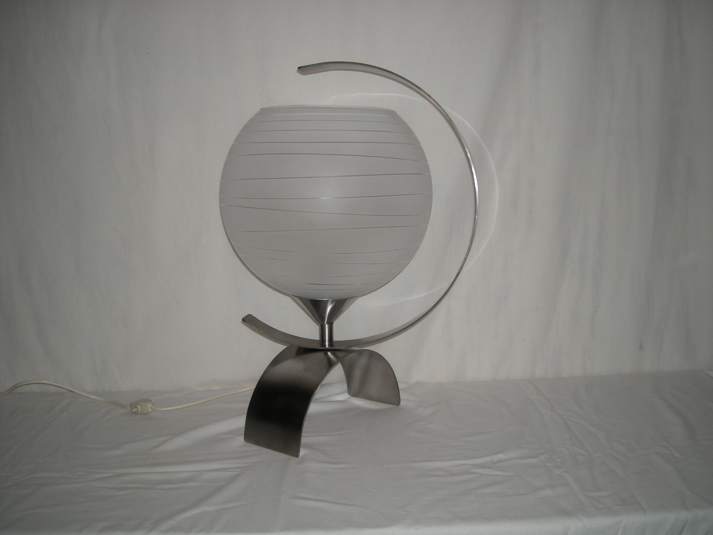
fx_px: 721
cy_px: 268
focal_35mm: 35
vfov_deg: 40.7
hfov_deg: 52.6
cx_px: 356
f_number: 2.8
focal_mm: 5.7
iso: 50
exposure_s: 1/50.7
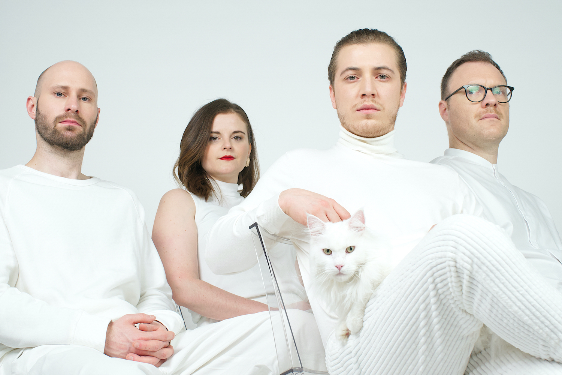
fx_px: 890
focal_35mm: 57
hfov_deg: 35.1
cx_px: 281
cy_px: 188
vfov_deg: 23.8
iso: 800
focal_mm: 38
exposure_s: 1/50
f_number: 7.1
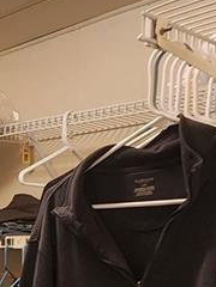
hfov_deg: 18.8
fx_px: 541
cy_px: 358
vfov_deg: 26.1
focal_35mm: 65
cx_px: -142
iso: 320
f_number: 2.2
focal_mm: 2.2
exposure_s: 1/30
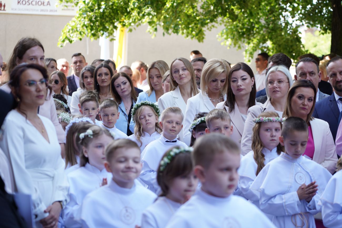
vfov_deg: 13.0
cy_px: 114
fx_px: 998
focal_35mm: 105
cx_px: 171
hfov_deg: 19.5
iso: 125
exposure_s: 1/100
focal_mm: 105
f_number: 4
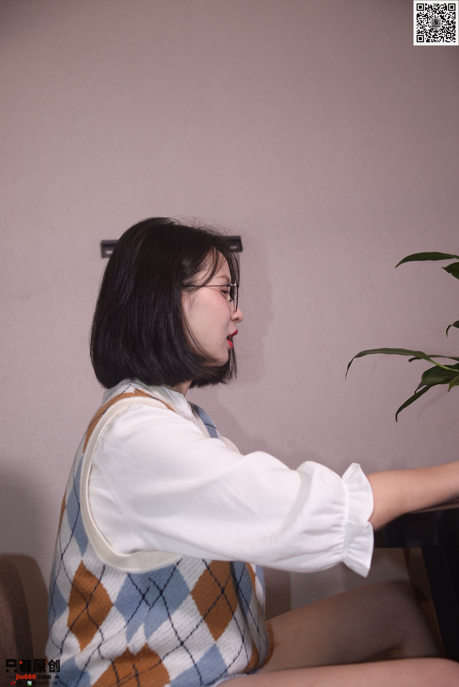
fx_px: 669
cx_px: 230
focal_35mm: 35
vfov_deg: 54.4
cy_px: 344
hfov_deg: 37.9
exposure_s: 1/100
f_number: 5
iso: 400
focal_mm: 35
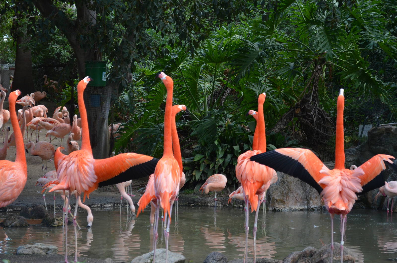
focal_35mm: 82
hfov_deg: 24.7
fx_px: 908
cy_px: 132
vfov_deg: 16.5
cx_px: 198
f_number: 5.6
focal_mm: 55
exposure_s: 1/500
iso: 1250
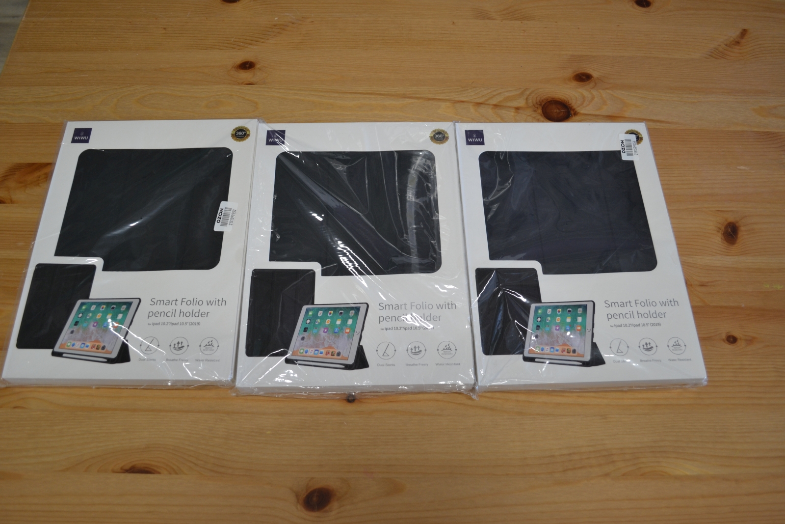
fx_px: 589
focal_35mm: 27
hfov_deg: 67.4
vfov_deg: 47.9
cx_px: 392
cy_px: 262
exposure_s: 1/60
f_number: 3.8
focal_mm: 18
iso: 400
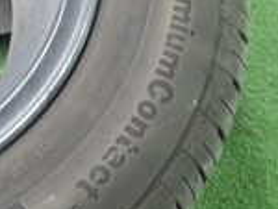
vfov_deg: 14.6
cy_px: -2
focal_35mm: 100
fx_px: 804
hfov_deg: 16.9
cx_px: -187
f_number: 2
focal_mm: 4.5
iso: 200
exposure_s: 1/30
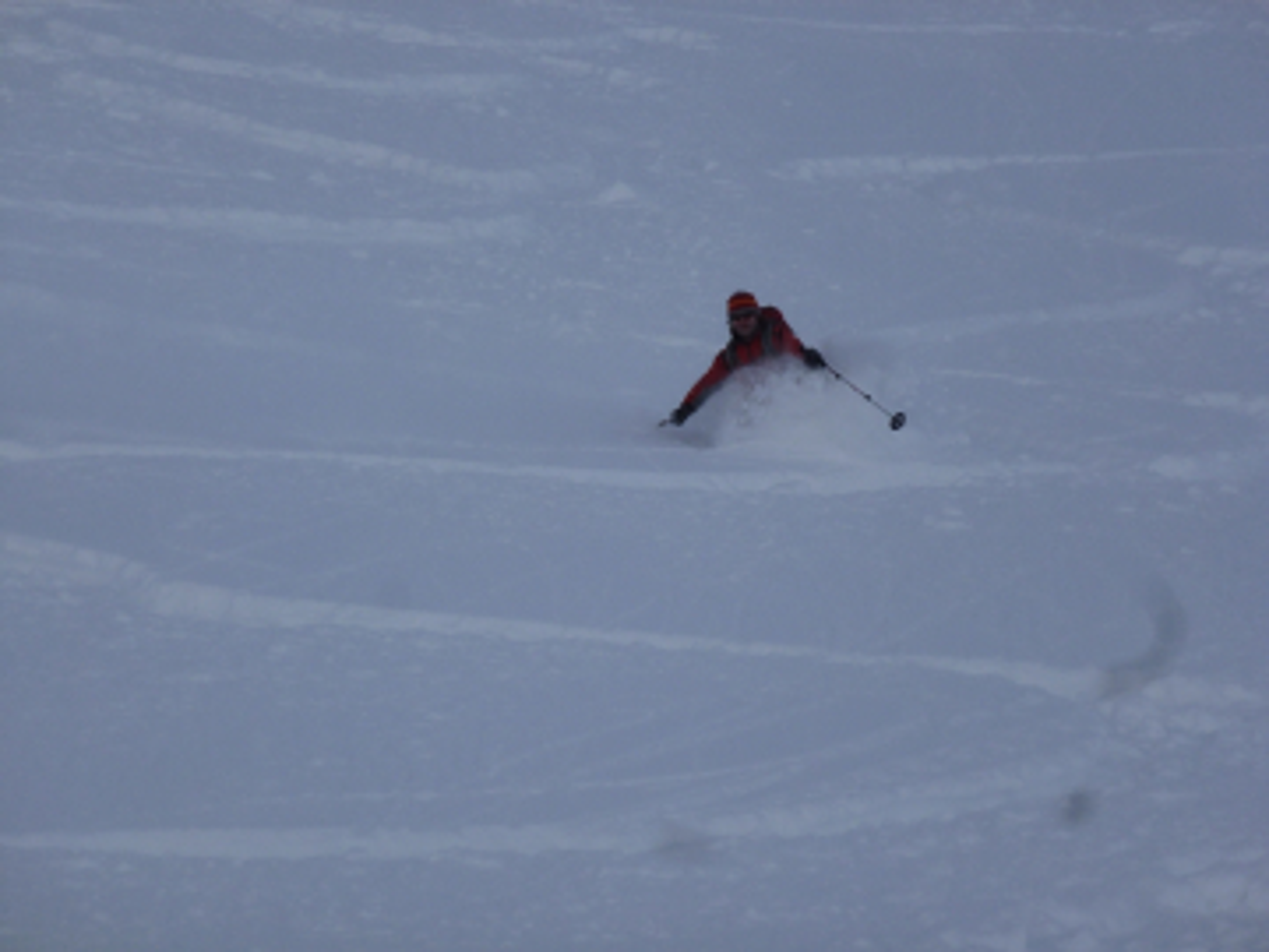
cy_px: 476
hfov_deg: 9.2
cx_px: 634
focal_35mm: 214
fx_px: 7845
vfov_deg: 6.9
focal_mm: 38.3
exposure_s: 1/800
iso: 100
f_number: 5.5
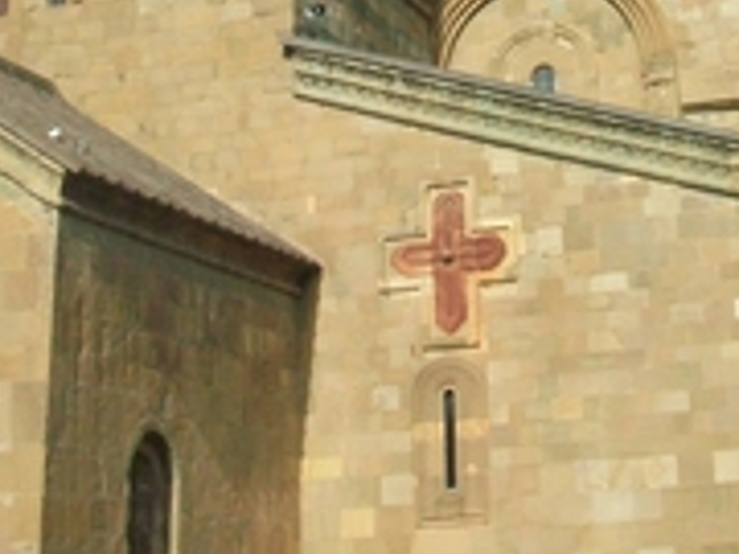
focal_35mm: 80
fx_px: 1708
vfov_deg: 18.0
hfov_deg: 24.0
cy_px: 16
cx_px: 604
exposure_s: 1/800
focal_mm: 5.7
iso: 160
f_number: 5.5
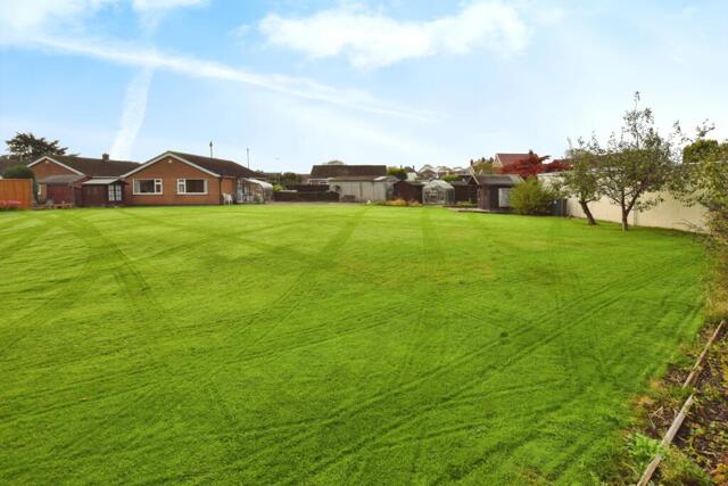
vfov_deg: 77.4
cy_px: 243
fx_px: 303
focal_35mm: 15
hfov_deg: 100.4
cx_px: 364
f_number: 7.1
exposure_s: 1/200
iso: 100
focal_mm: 10
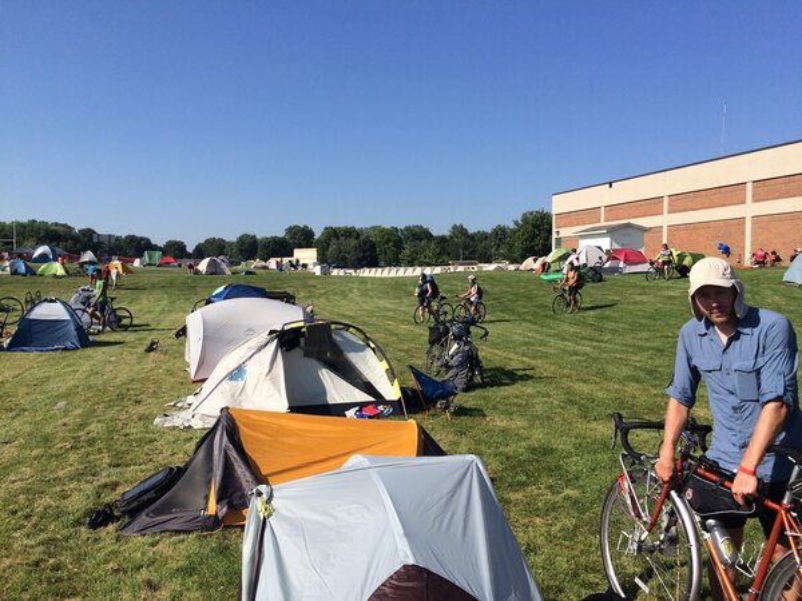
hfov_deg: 61.7
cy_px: 300
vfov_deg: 48.2
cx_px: 401
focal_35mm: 29
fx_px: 672
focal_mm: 4.15
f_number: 2.2
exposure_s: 1/2740
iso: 32
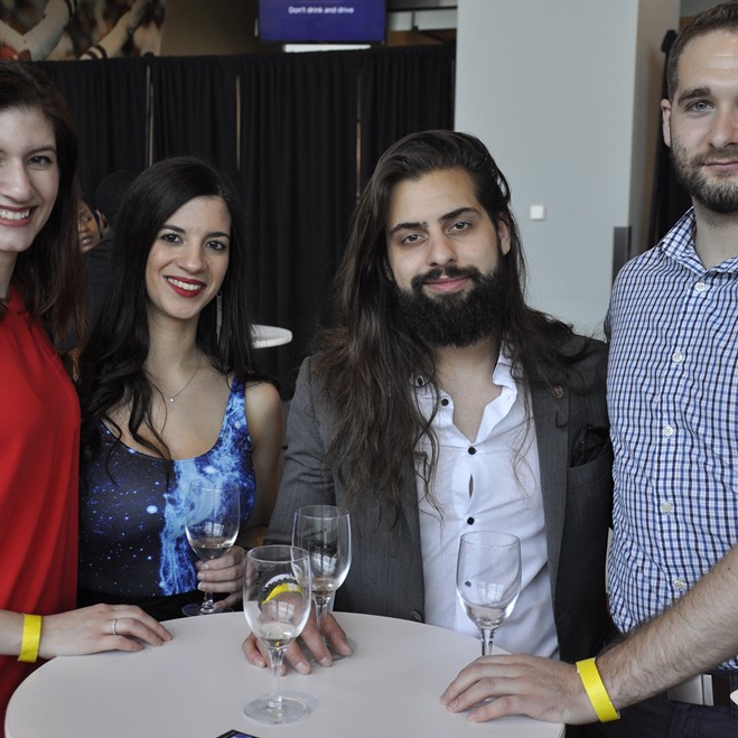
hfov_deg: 29.6
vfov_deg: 29.6
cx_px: 359
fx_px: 1399
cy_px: 368
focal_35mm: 58
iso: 400
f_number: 5
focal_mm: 30
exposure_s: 1/60
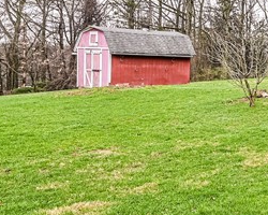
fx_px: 452
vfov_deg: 26.5
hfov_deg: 22.8
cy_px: 67
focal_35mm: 57
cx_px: 453
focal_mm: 14
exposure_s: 1/80
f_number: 8
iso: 100
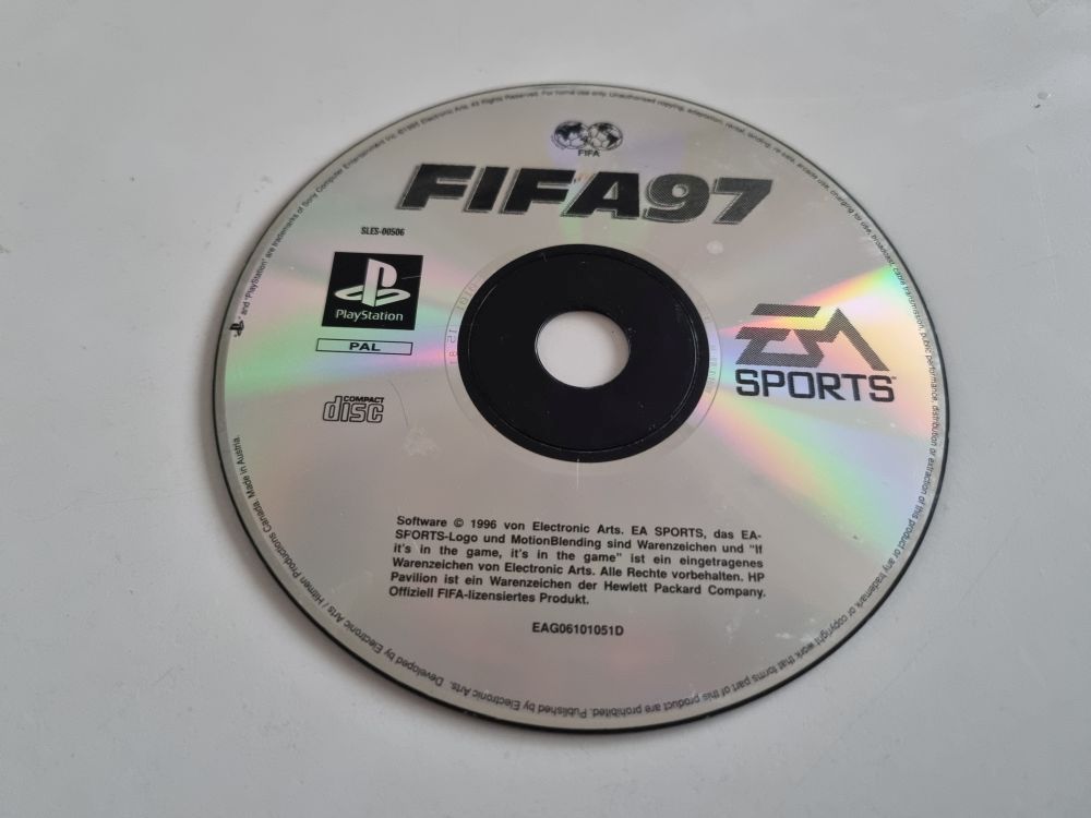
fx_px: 819
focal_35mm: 26
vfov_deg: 53.1
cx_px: 546
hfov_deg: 67.3
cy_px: 409
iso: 800
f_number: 1.8
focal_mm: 5.4
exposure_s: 1/50
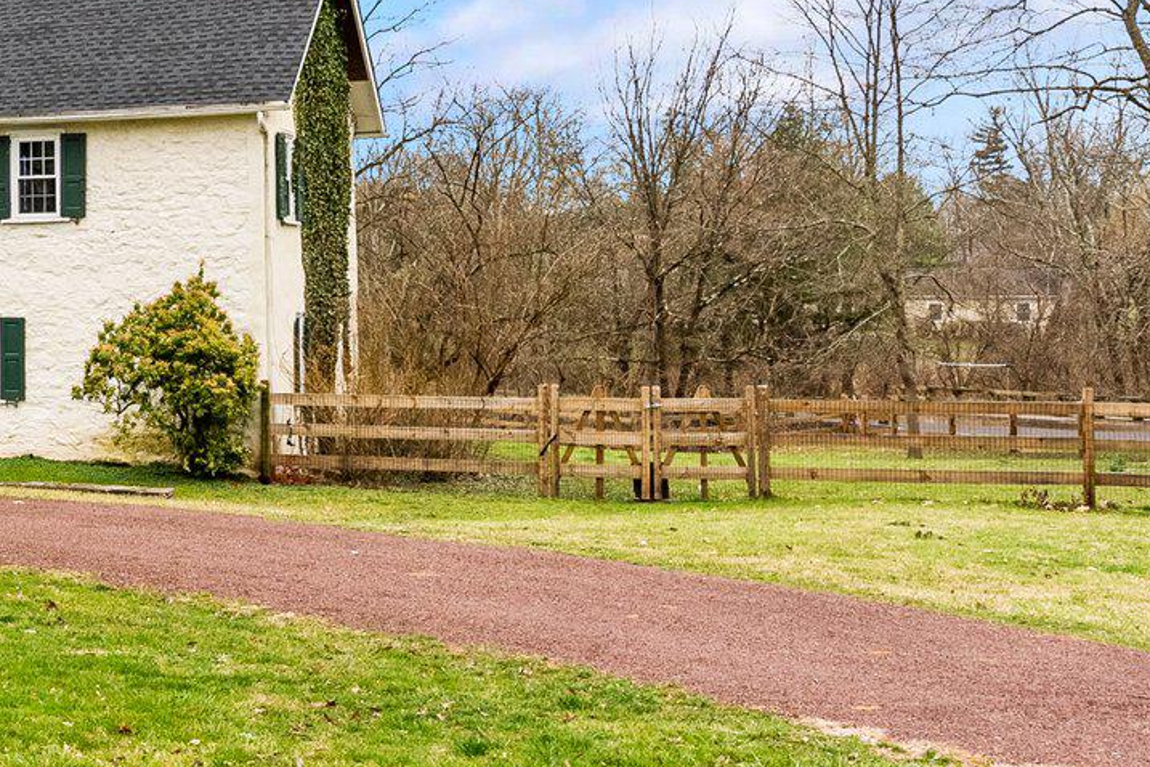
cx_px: -359
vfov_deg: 22.5
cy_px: 256
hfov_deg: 27.6
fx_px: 1917
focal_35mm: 60
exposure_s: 1/80
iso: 500
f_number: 11
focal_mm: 21
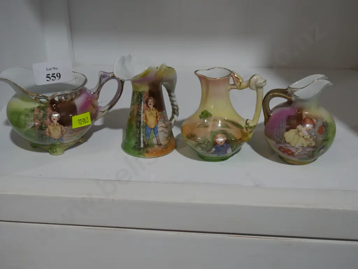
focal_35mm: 44
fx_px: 455
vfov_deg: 32.9
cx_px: 179
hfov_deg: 42.9
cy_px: 134
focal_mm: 22
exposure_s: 1/80
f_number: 4.7
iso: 200
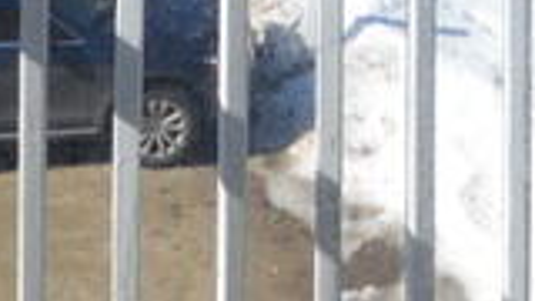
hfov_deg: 19.9
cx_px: 383
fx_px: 1518
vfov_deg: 9.1
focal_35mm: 107
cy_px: -600
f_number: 8
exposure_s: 1/250
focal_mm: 10
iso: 100
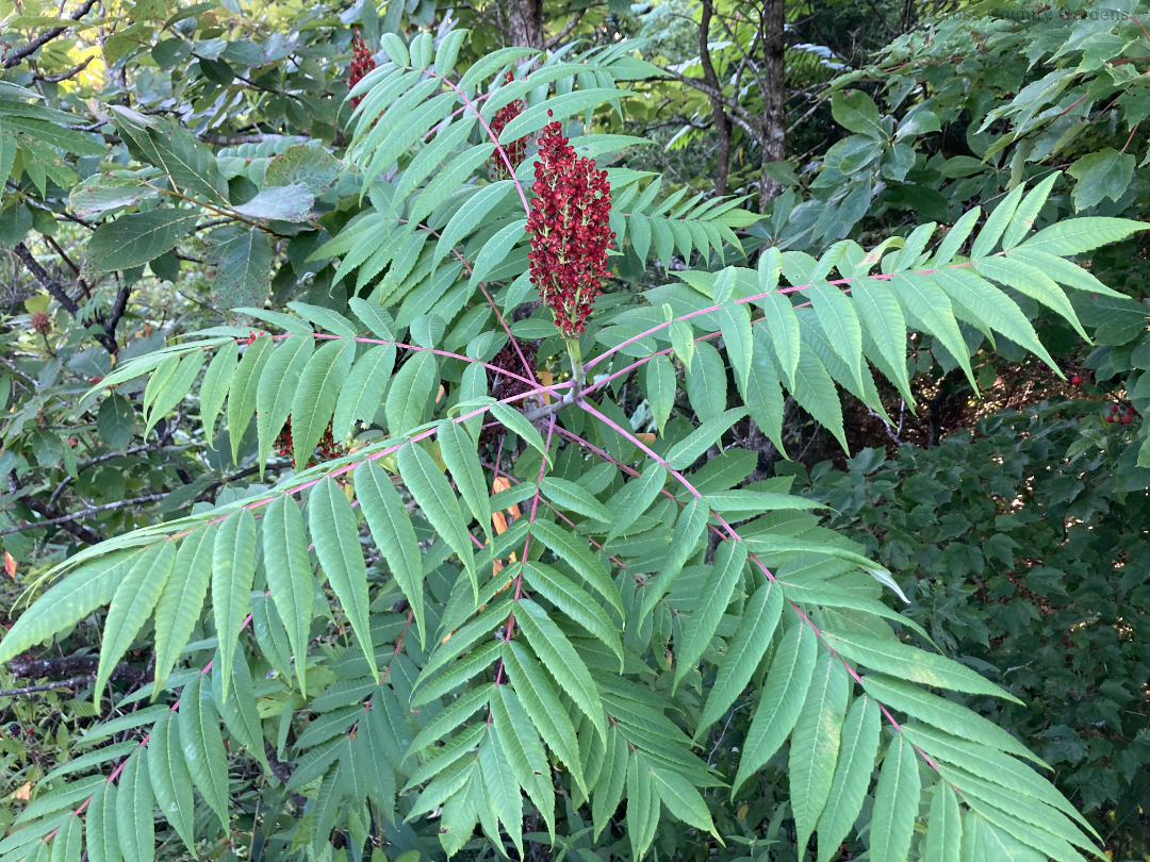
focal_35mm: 28
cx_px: 575
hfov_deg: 63.4
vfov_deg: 49.7
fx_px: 930
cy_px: 431
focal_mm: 4
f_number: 1.8
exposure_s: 1/77
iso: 80
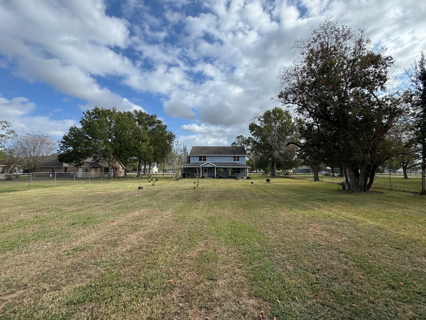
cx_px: 218
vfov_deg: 81.7
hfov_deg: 98.1
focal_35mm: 15
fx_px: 185
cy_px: 152
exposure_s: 1/1789
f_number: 2.2
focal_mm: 2.22
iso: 50
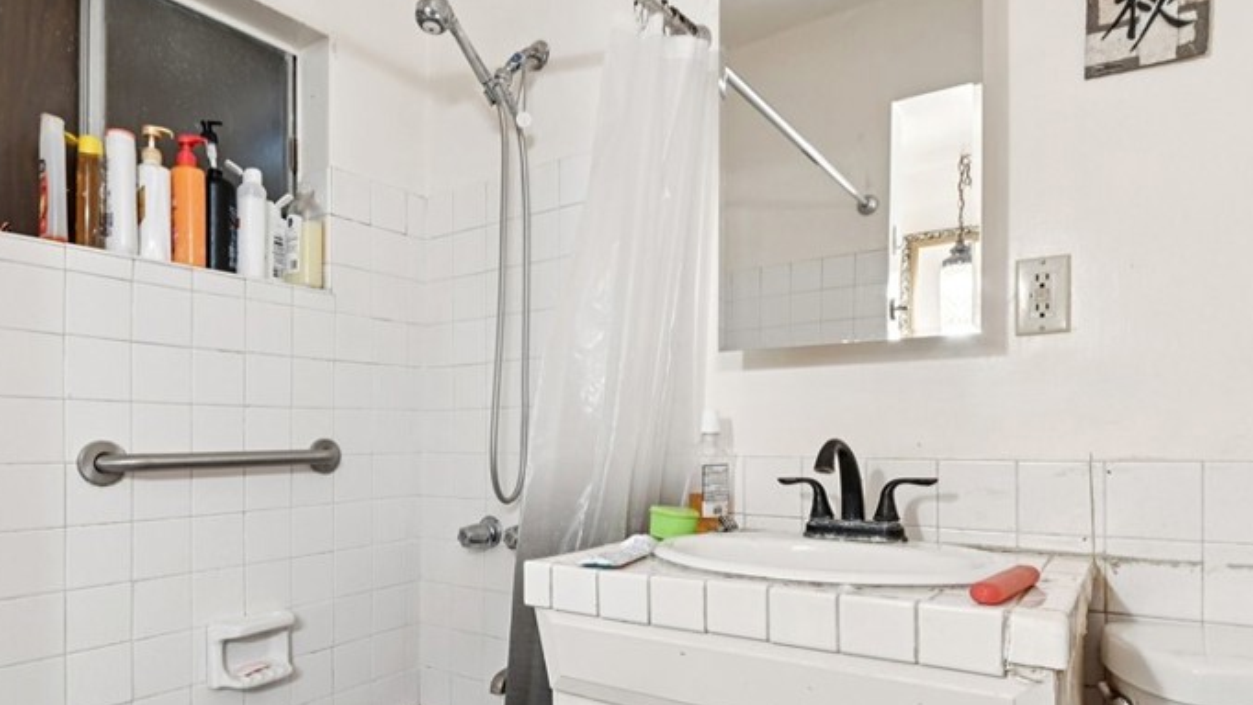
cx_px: 546
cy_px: 444
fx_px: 731
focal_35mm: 22
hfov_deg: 80.8
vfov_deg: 50.9
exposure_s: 1/2
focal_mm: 14
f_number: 8
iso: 250
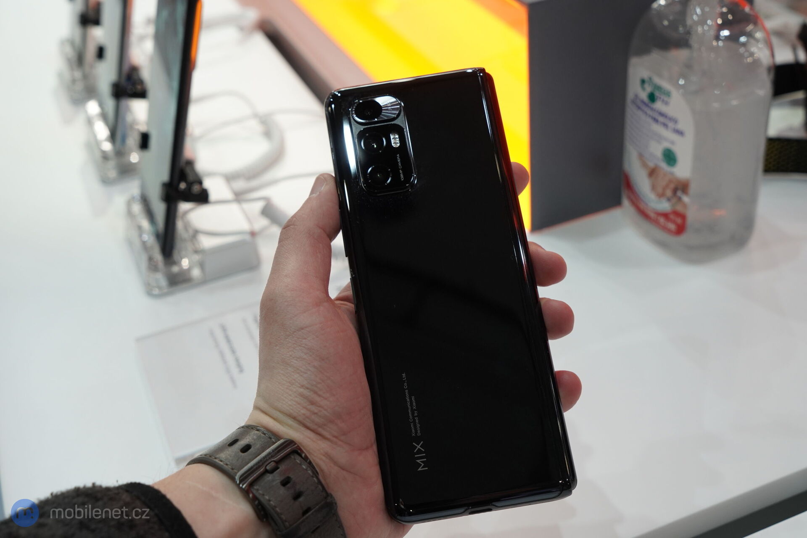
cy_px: 269
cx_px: 404
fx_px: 1009
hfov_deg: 43.6
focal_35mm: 45
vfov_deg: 29.9
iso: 1600
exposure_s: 1/160
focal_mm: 45
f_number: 7.1
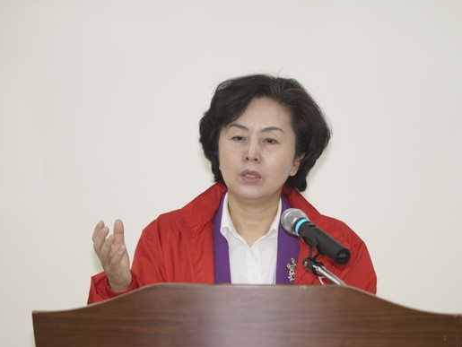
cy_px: 173
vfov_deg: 6.6
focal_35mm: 224
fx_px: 2992
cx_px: 244
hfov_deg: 8.8
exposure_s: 1/125
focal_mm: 200
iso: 250
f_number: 2.8
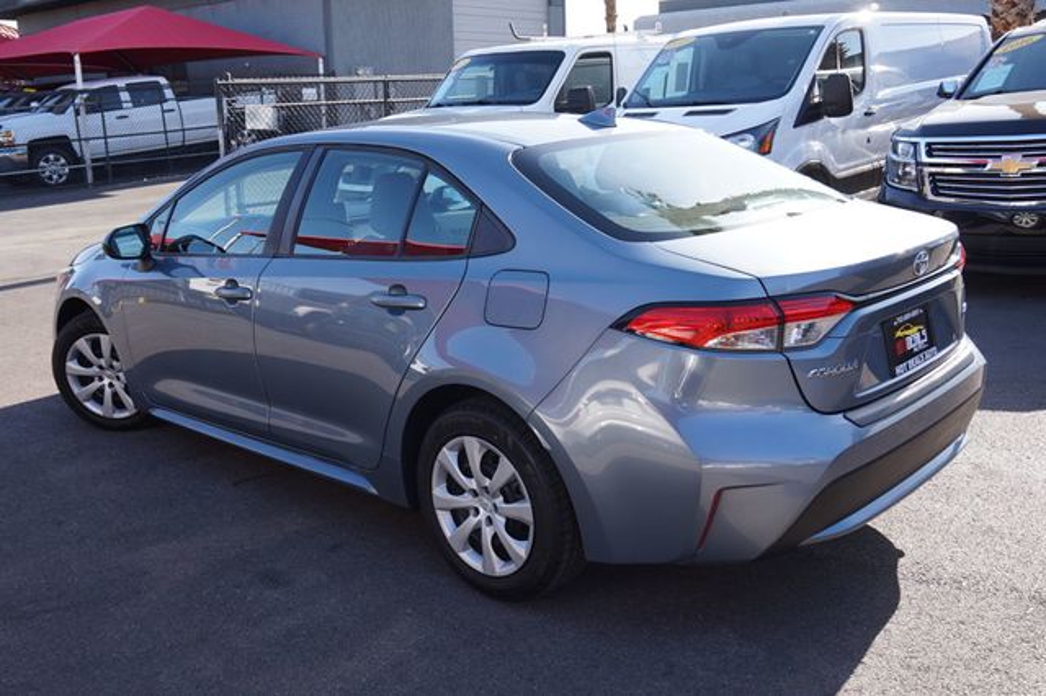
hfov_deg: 55.1
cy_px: 348
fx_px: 1002
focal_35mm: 34
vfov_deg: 38.3
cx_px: 523
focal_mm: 23
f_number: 5.6
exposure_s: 1/100
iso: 100
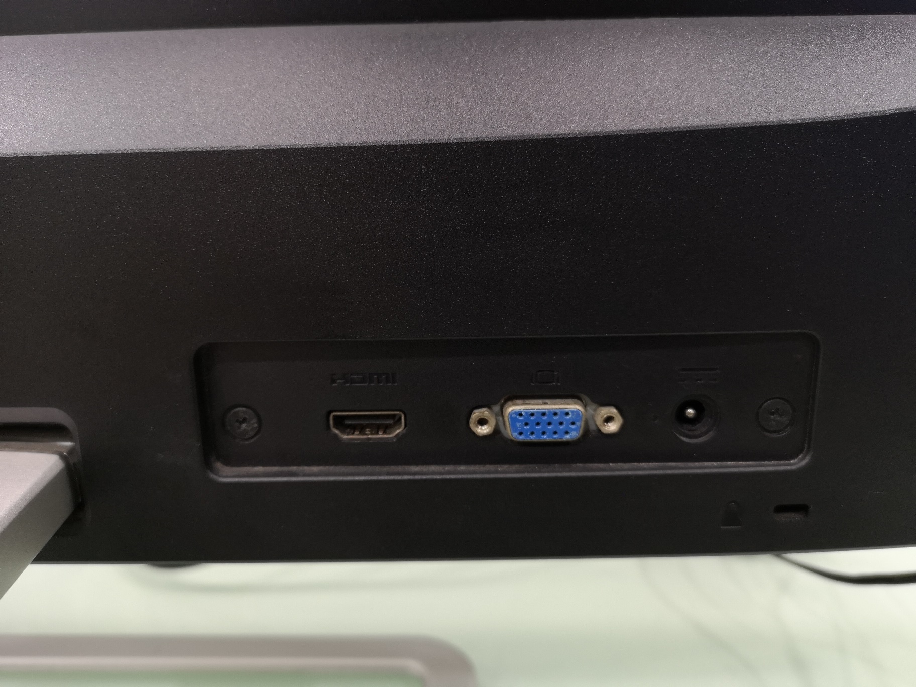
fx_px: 714
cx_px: 458
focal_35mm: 27
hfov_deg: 65.3
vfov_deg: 51.4
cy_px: 344
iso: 320
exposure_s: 1/33.3
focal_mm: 3.95
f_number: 1.8
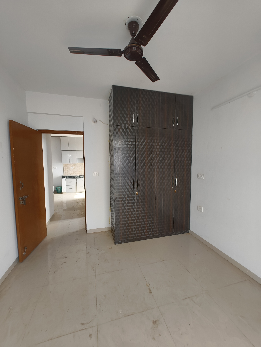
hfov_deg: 85.8
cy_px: 174
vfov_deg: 102.0
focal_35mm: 14
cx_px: 130
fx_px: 140
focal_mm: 2.15
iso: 180
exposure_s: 1/50
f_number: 2.2
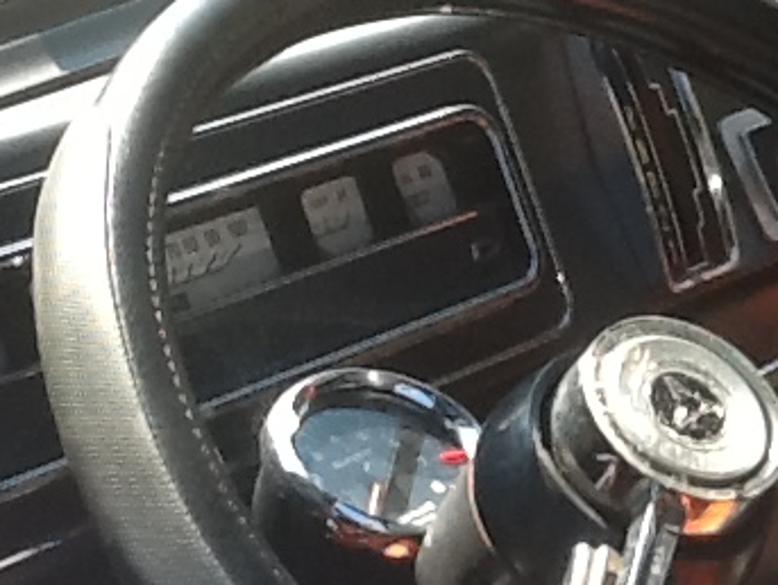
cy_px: 292
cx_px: 515
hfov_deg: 16.0
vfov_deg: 12.1
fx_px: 2767
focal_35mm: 123
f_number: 2.4
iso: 40
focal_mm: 2.03
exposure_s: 1/223
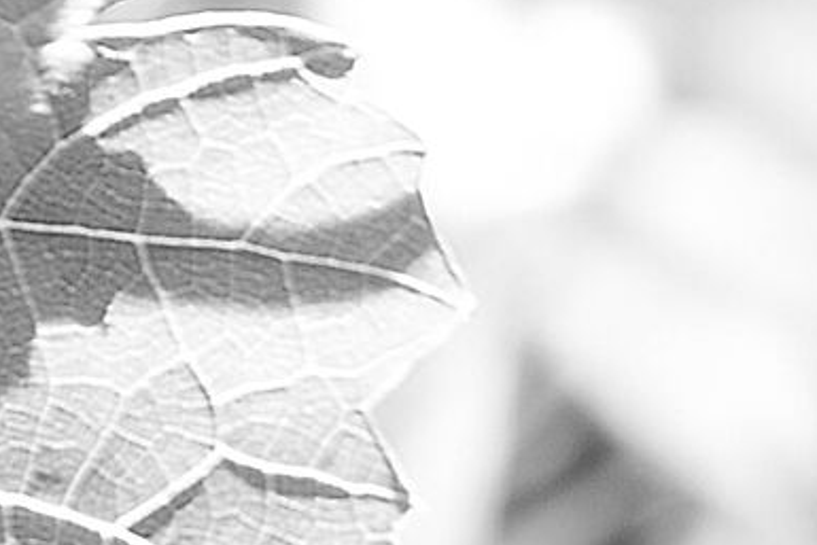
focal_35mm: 561
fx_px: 12736
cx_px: -1464
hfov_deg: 3.6
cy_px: 1308
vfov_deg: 2.4
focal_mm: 90
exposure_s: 1/8
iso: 100
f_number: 10
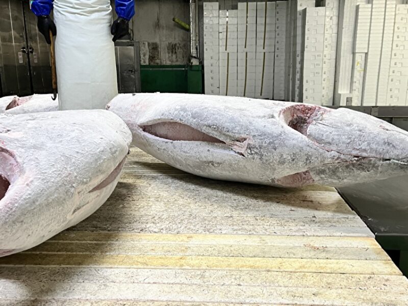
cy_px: 153
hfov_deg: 67.3
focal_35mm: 26
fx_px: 306
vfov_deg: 53.1
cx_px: 204
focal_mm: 5.1
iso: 160
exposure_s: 1/60
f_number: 1.6
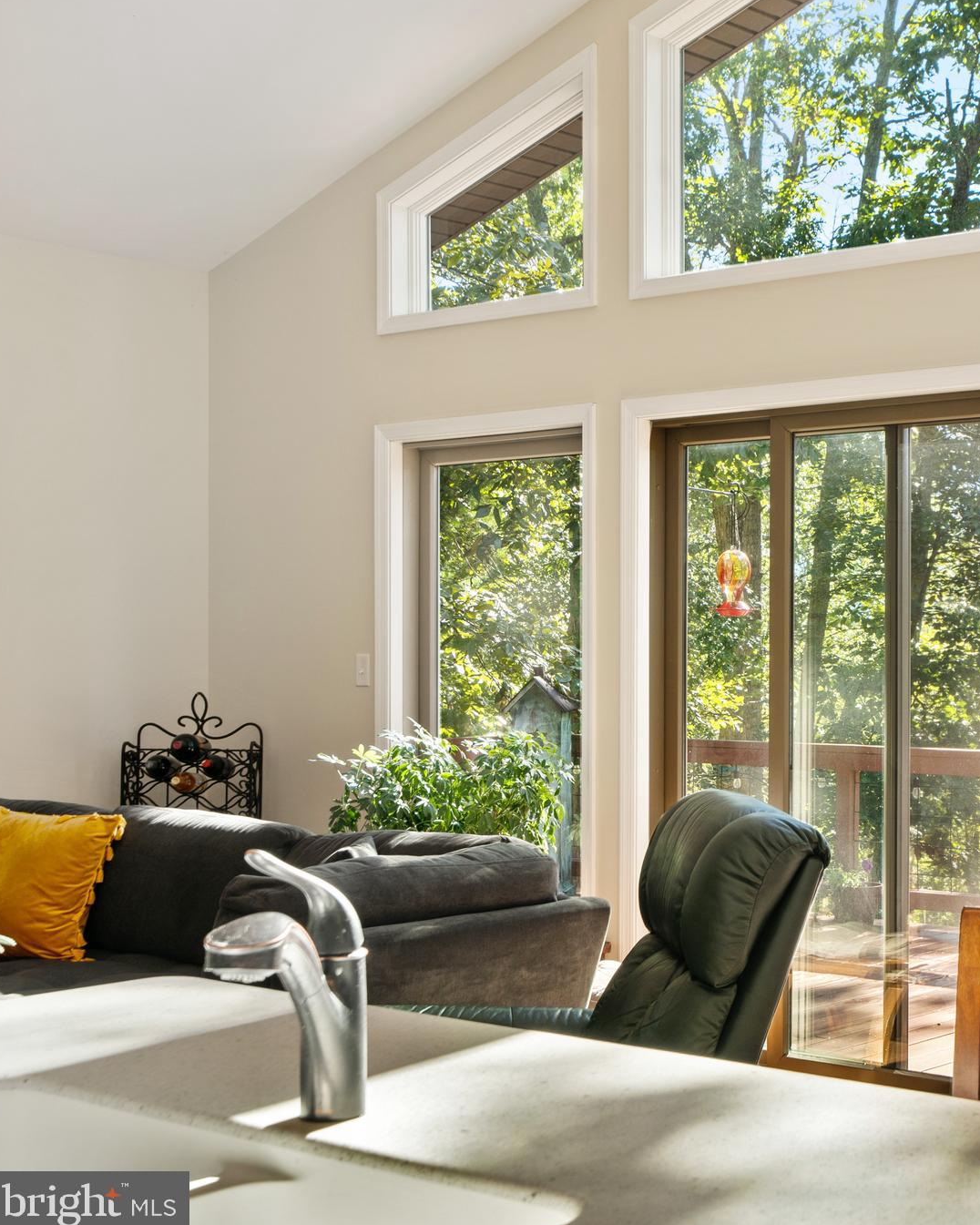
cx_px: 920
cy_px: 616
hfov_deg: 28.8
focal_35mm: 50
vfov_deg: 37.3
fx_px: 1813
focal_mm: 35
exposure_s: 1/13
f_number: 10
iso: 200
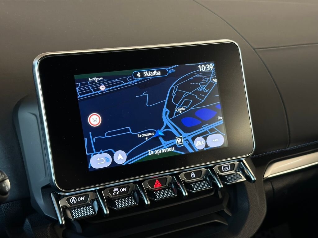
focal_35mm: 48
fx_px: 441
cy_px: 119
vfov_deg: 30.3
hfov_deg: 39.7
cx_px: 159
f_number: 1.78
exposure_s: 1/50
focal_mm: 6.86
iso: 80
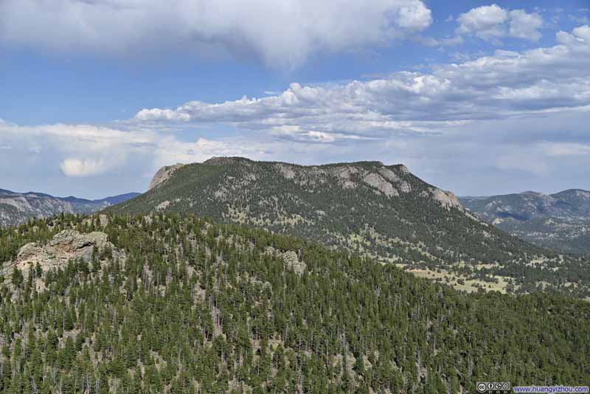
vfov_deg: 29.3
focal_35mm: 46
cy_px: 197
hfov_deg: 42.7
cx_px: 295
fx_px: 754
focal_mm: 46
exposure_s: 1/1600
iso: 100
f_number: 4.5
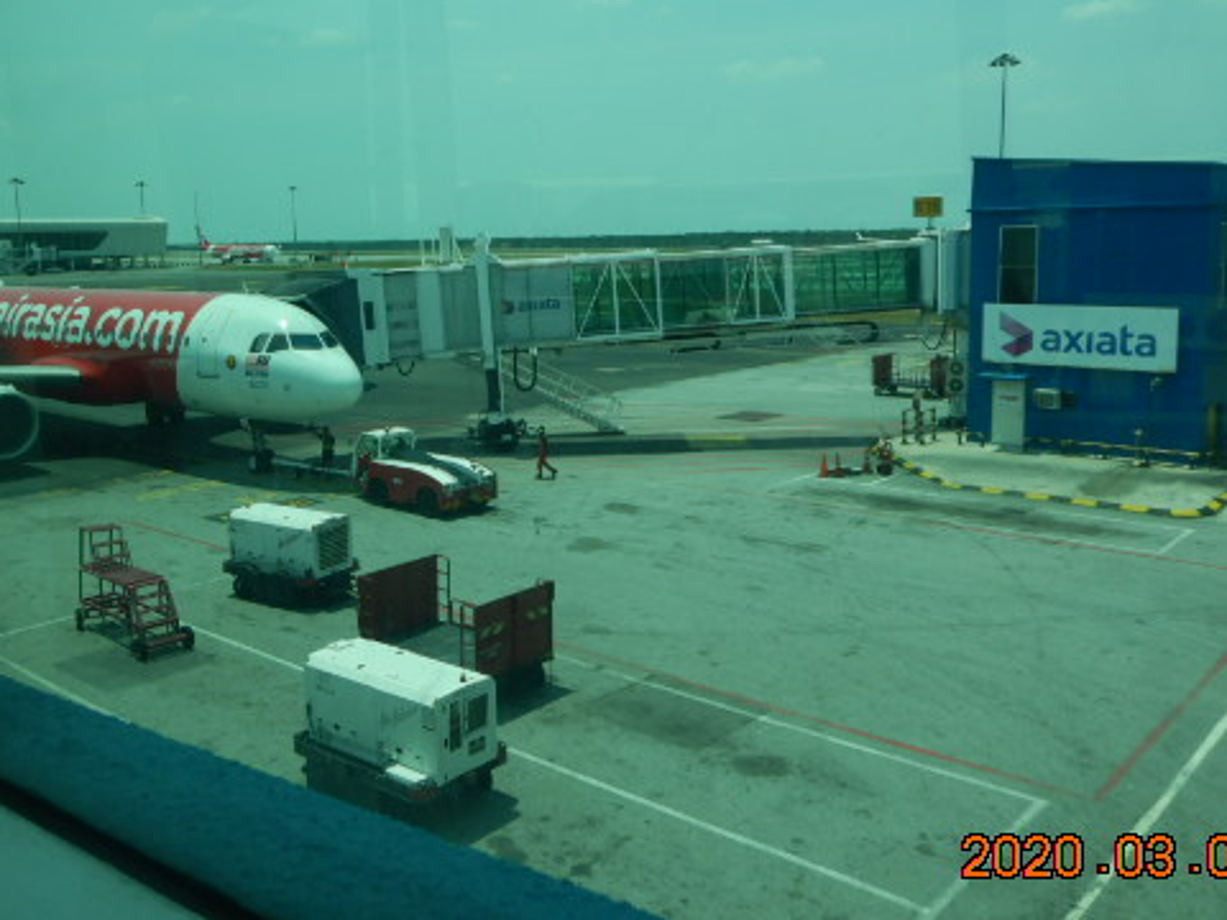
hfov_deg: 56.6
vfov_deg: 43.9
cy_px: 371
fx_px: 1134
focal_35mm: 32
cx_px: 521
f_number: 2.8
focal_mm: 4.3
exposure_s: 1/1500
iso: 125
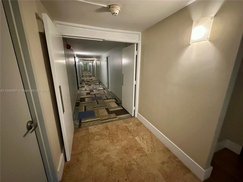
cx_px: 122
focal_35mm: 14
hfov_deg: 102.1
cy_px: 91
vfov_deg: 85.7
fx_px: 98
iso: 1250
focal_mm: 2.22
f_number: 2.2
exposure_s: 1/40
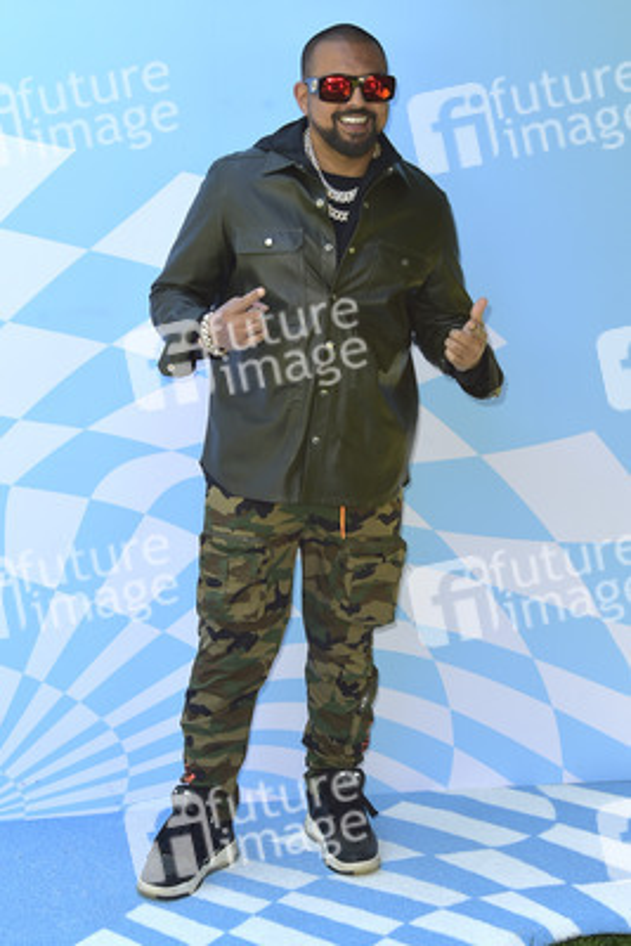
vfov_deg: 34.5
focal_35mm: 58
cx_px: 316
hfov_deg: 23.4
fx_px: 1523
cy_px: 473
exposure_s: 1/250
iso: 320
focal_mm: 58
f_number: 6.3
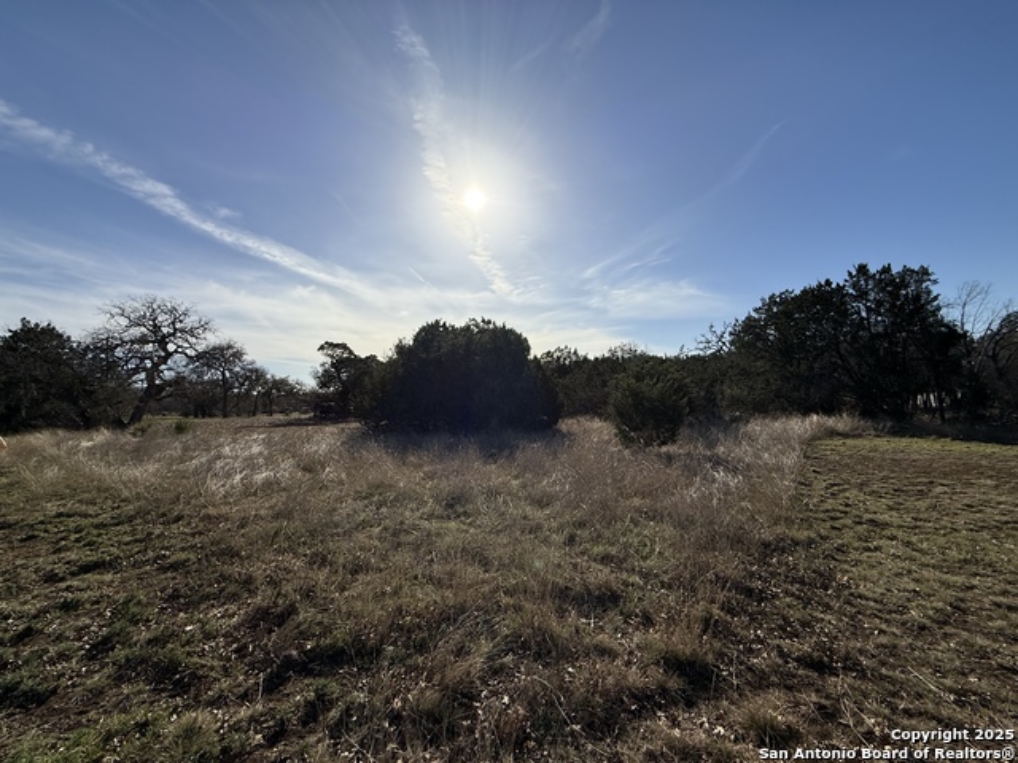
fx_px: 412
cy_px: 382
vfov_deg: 85.7
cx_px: 509
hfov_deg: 102.1
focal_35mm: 14
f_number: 2.2
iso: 50
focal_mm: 2.22
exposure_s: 1/6173
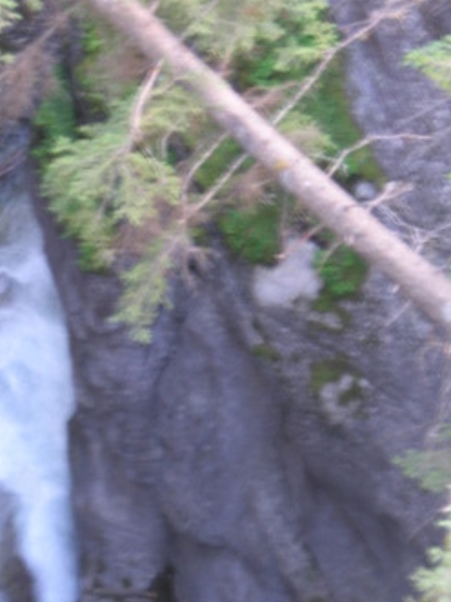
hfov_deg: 6.7
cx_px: 159
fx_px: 3824
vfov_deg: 9.0
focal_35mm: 220
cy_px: 335
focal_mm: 26.5
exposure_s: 1/5
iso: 50
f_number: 3.7
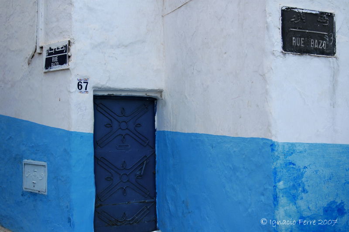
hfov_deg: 46.4
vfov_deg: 31.8
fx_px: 407
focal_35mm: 42
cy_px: 116
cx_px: 174
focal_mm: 28
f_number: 8
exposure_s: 1/125
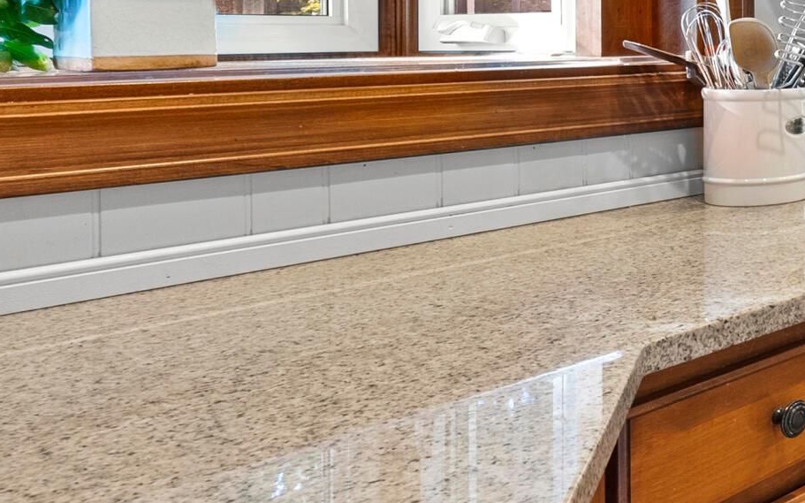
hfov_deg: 28.5
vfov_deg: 26.6
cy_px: 58
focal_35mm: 47
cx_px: 1193
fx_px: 1031
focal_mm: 14
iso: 640
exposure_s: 1/1.67
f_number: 9
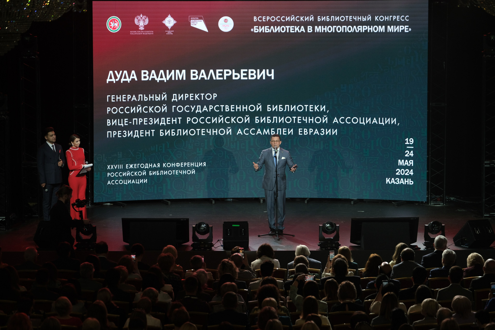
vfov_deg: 10.1
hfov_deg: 15.1
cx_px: 248
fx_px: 1870
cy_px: 165
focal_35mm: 136
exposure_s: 1/180
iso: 1000
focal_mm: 90.6
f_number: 2.8
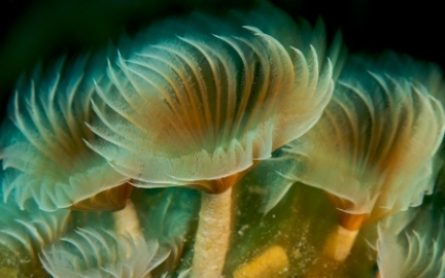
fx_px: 2251
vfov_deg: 7.1
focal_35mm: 186
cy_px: 162
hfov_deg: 11.3
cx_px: 254
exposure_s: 1/8
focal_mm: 105
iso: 100
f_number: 32
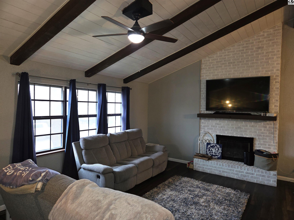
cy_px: 110
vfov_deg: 58.9
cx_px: 147
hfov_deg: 73.9
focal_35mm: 23
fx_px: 195
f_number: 1.8
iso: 100
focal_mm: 5.4
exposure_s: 1/24
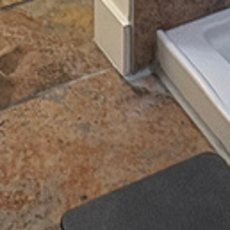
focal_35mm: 98
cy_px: -382
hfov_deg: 17.3
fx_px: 737
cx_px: -2
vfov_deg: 12.3
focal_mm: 2.22
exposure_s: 1/120
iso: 100
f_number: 2.2
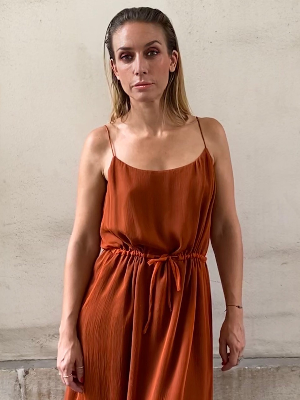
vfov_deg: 67.3
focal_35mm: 26
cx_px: 150
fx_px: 301
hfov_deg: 53.0
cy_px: 200
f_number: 1.8
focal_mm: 4.25
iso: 64
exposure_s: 1/121
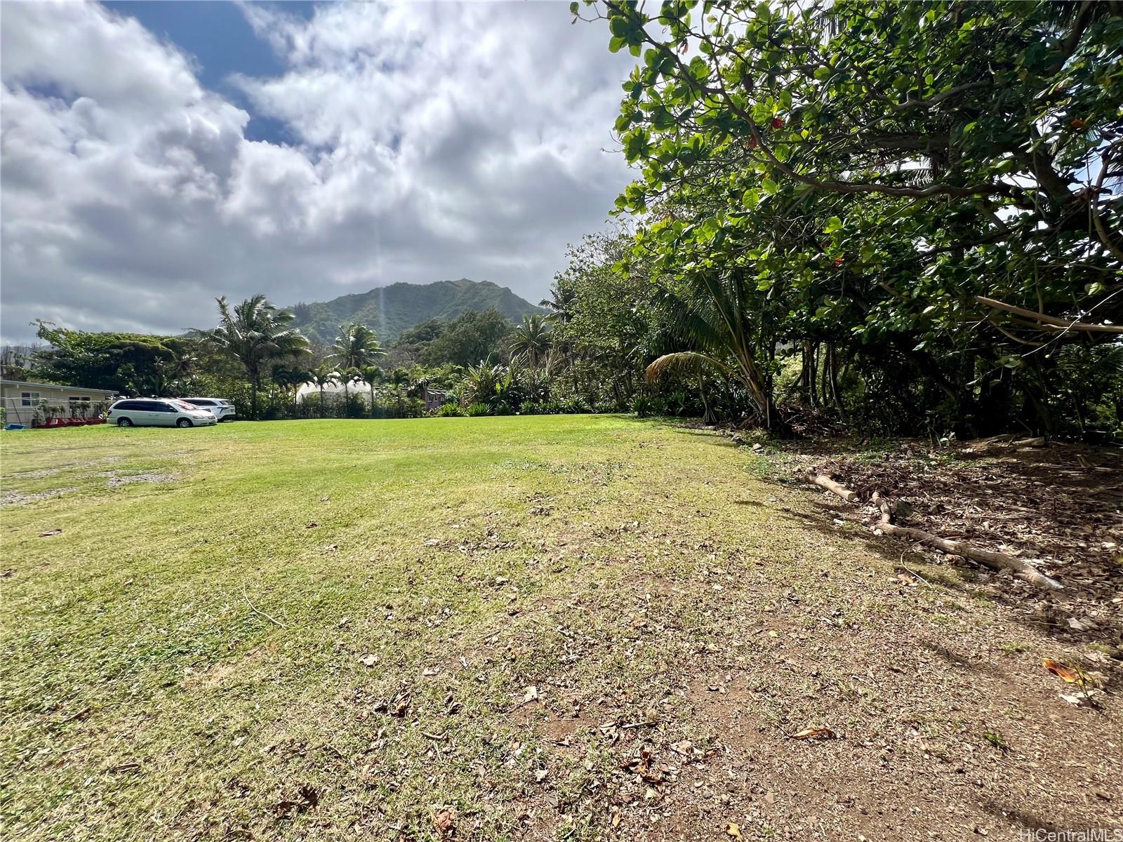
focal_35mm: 13
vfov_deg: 89.9
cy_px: 421
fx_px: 422
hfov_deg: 106.2
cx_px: 562
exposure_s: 1/1672
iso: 32
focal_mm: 1.57
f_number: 1.8
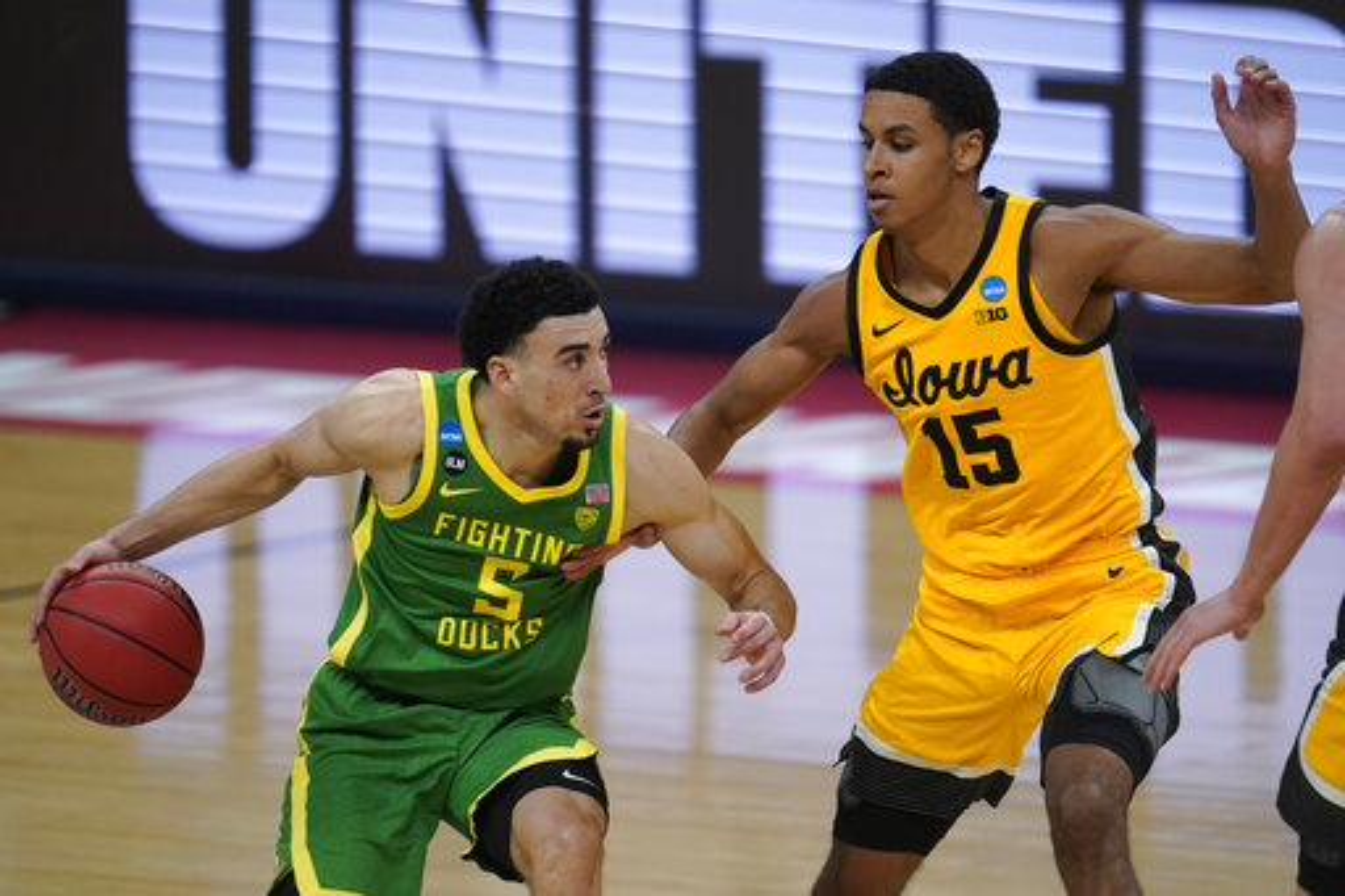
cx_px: 672
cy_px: 448
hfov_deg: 3.7
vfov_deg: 2.5
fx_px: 20914
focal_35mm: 560
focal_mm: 560
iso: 4000
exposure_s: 1/1600
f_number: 4
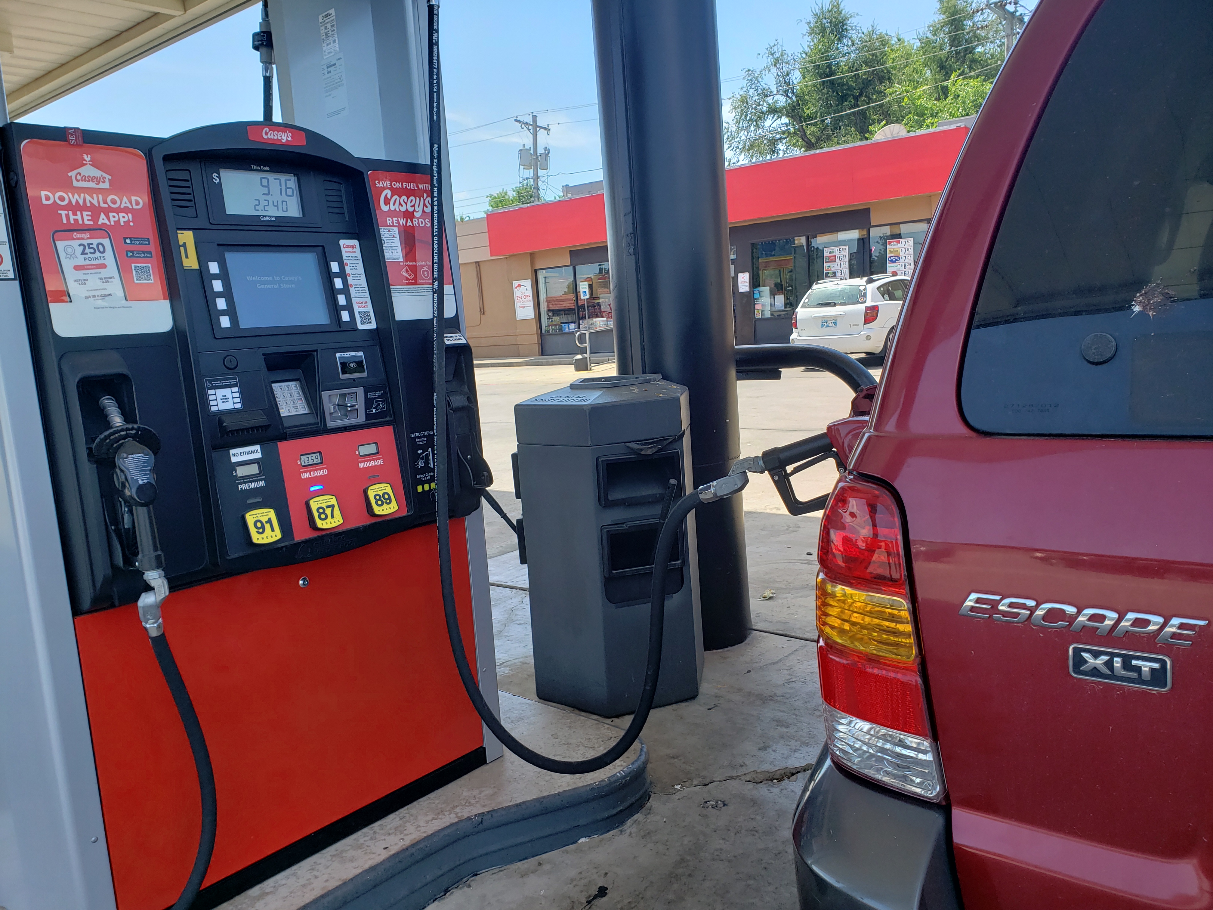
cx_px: 606
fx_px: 911
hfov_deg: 67.3
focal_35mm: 26
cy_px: 455
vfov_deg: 53.1
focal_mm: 4.3
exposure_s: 1/503
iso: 50
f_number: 2.4
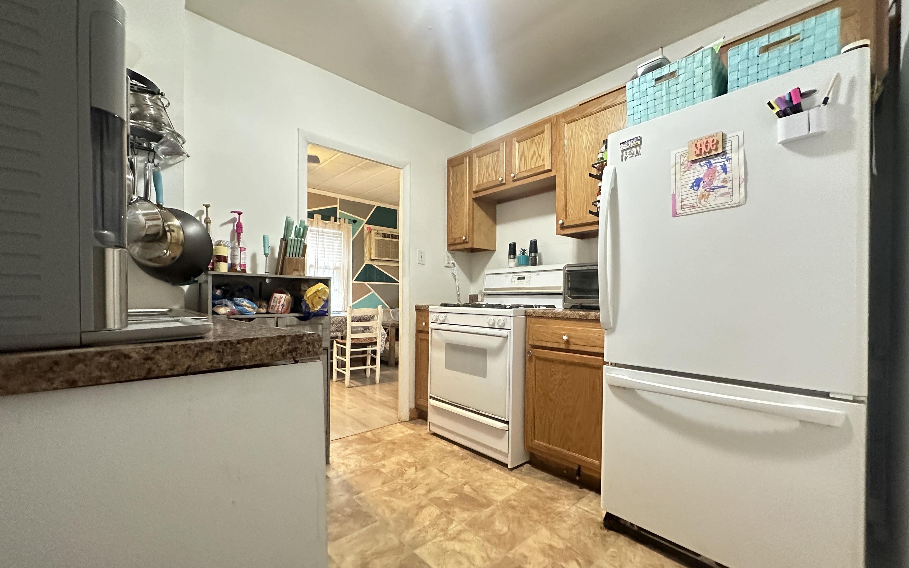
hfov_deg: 101.5
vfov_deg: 74.8
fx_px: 372
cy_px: 298
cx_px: 456
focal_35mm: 15
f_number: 2.2
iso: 1250
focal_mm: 2.22
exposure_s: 1/60
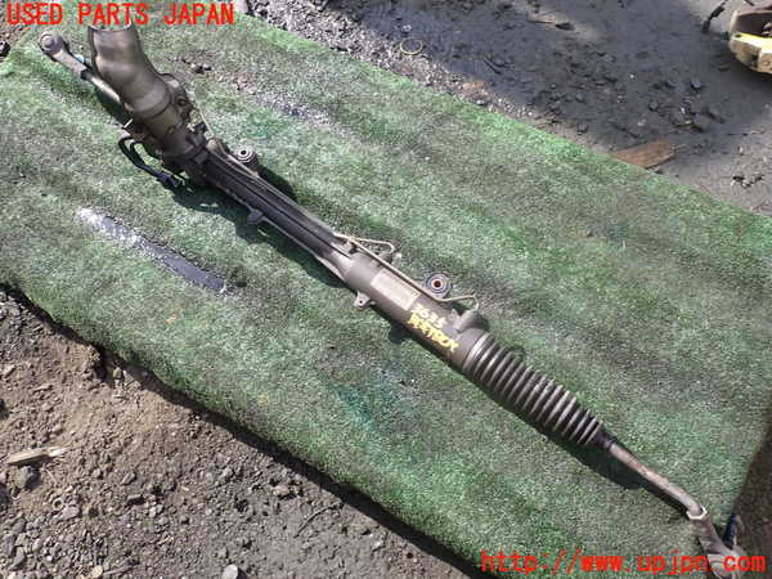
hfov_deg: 69.4
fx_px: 558
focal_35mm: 25
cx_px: 386
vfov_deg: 54.9
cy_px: 290
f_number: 2.8
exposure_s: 1/400
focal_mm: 4.5
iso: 100
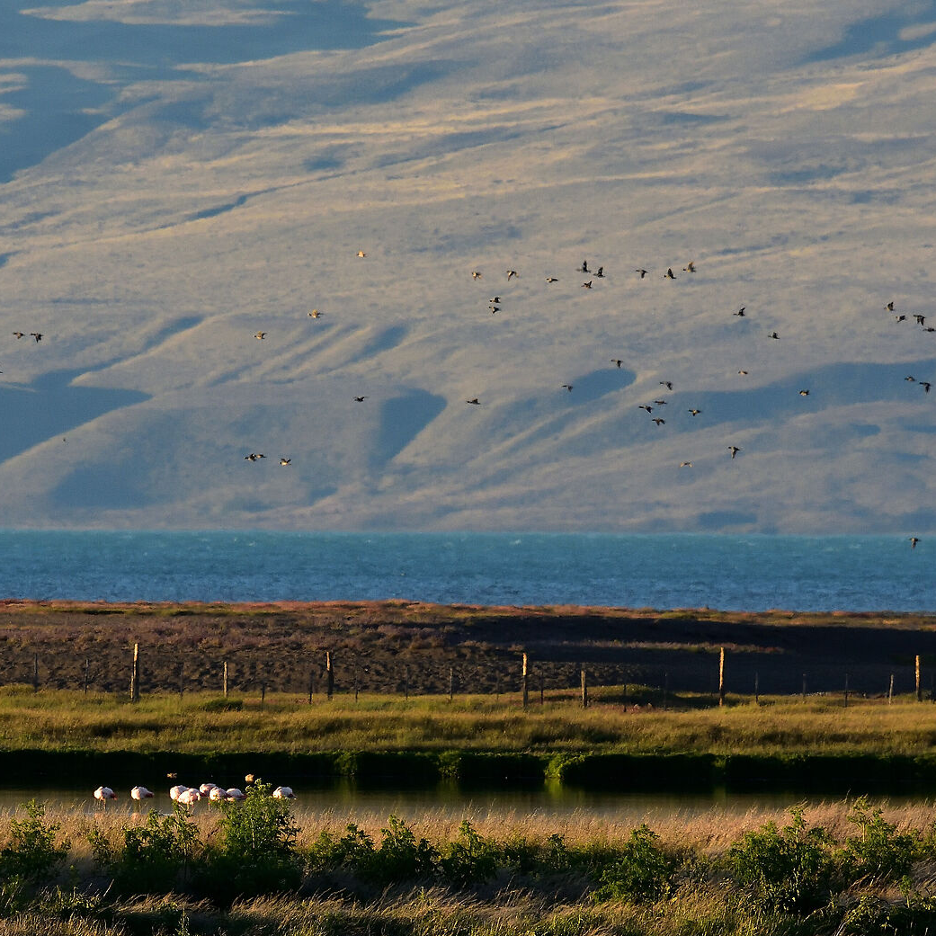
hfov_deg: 2.0
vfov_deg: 2.0
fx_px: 26982
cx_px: 249
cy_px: 626
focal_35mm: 882
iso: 800
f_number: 7.1
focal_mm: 300
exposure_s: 1/800
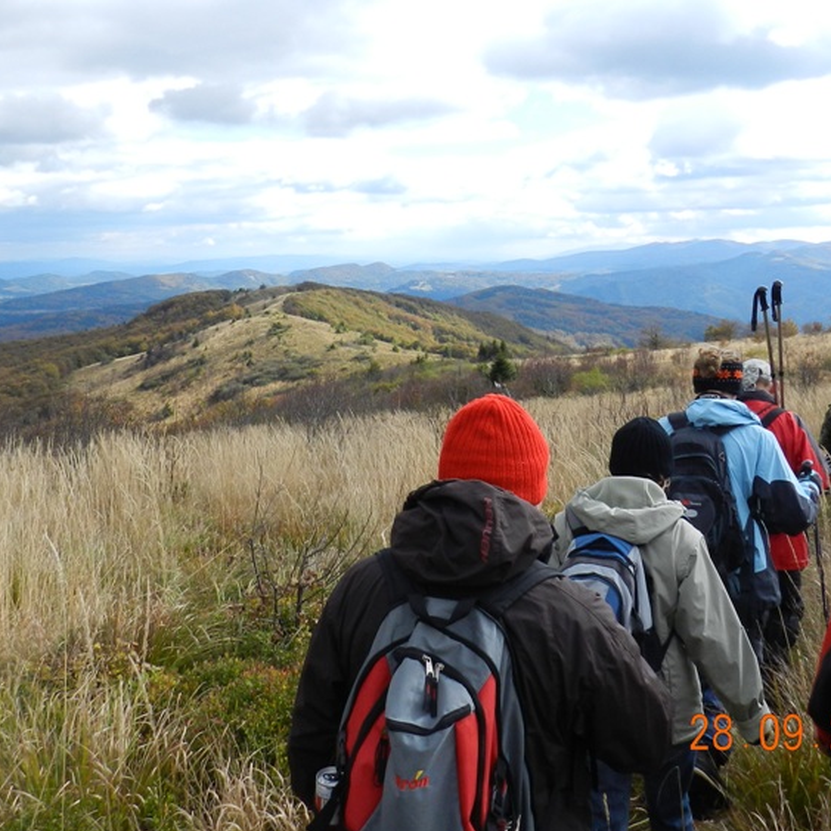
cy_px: 283
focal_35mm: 37
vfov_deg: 44.3
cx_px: 397
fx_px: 1005
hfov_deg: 44.9
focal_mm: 4
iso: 160
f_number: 3.4
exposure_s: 1/800
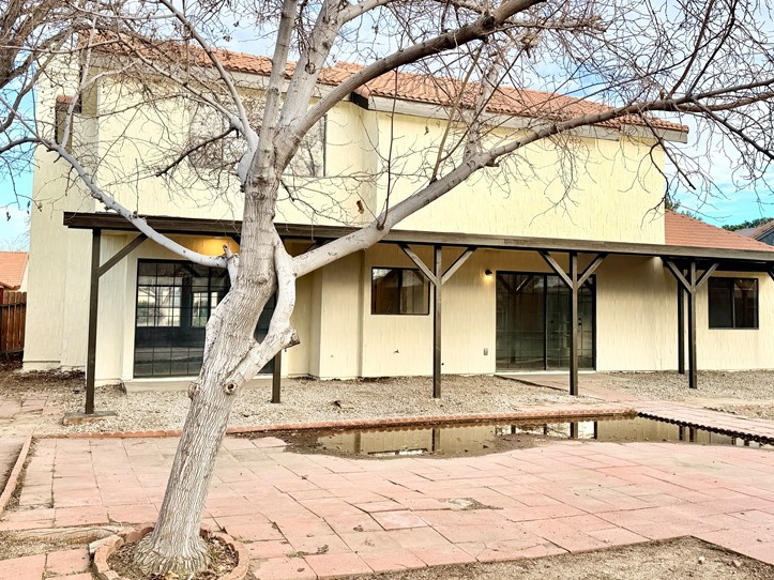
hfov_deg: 53.9
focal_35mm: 34
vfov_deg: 41.7
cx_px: 418
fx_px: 760
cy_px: 253
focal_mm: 6.76
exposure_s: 1/1812
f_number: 1.78
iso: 80
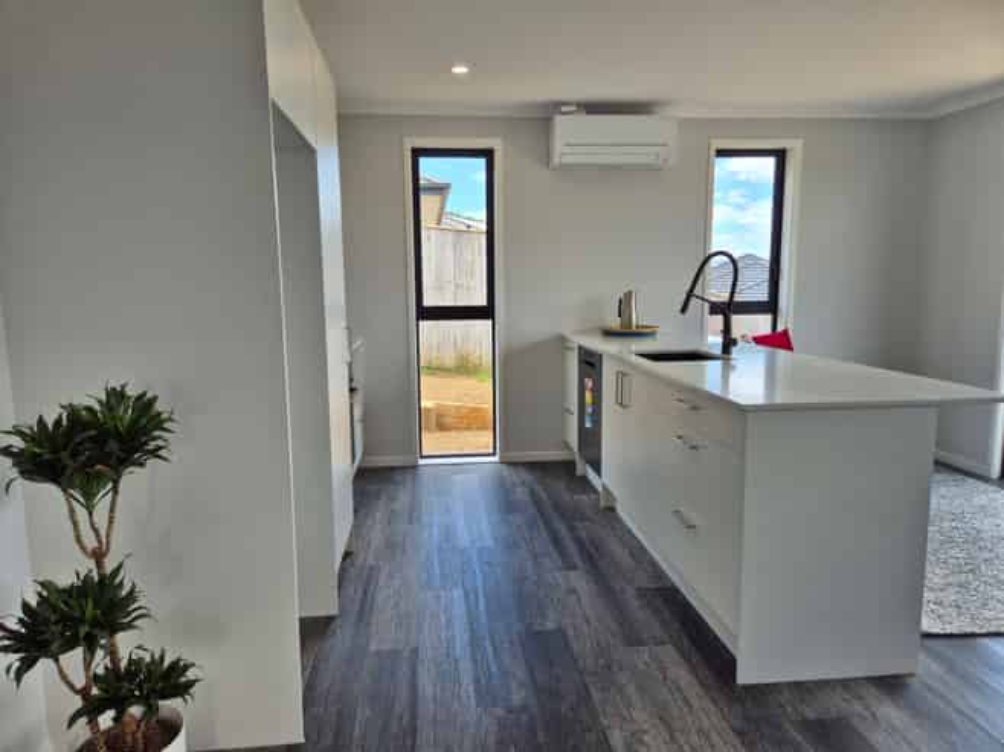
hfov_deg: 73.9
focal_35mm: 23
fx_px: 667
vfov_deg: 58.8
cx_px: 502
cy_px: 376
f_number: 1.8
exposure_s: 1/334
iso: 25
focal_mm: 5.4
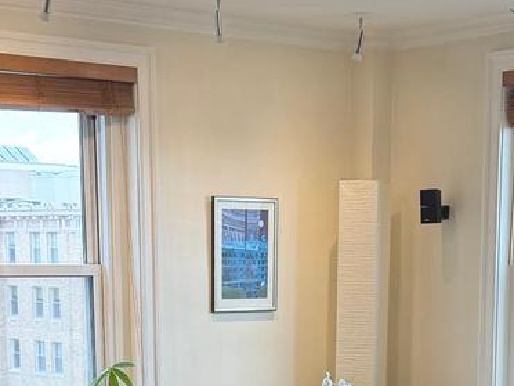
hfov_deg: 21.1
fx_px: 1381
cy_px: 505
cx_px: 300
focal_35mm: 93
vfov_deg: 15.1
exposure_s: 1/167
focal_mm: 6.76
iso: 80
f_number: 1.78
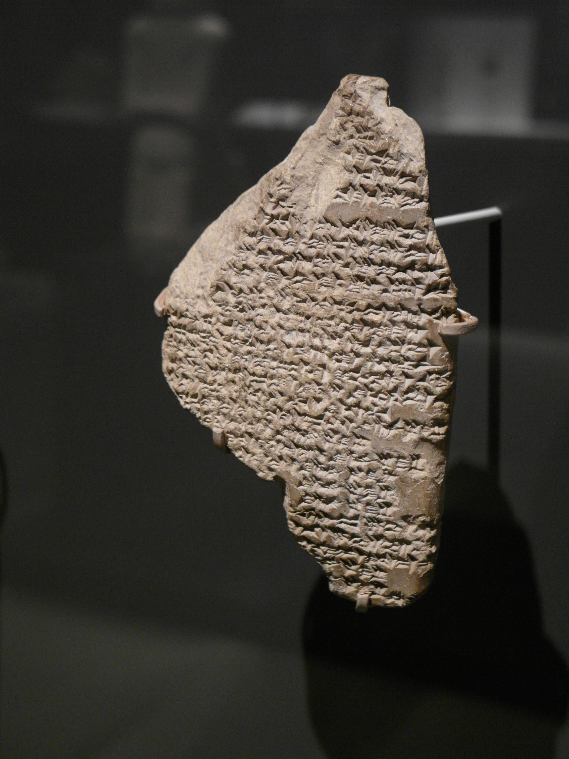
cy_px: 380
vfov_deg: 33.8
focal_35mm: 57
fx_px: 1249
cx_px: 284
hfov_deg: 25.7
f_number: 2.3
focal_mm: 12.3
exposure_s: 1/30
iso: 400
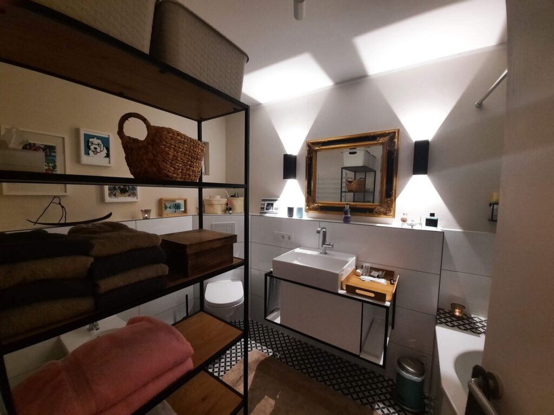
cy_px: 208
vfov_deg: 89.9
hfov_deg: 106.2
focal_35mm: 13
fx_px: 208
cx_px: 277
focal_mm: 1.74
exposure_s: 1/25
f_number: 2.2
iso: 250
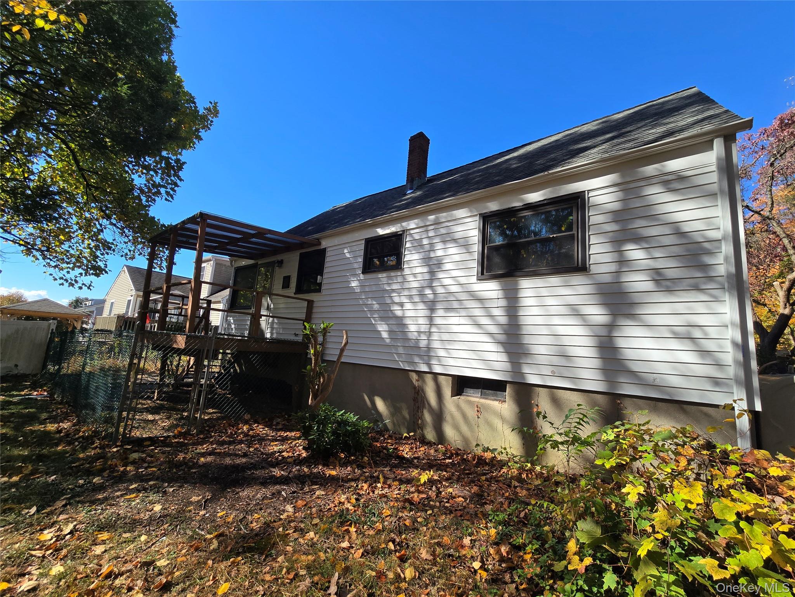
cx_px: 398
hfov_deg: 106.2
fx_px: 299
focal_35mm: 13
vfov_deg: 89.9
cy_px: 298
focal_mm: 2.2
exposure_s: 1/1283
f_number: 2.2
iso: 50
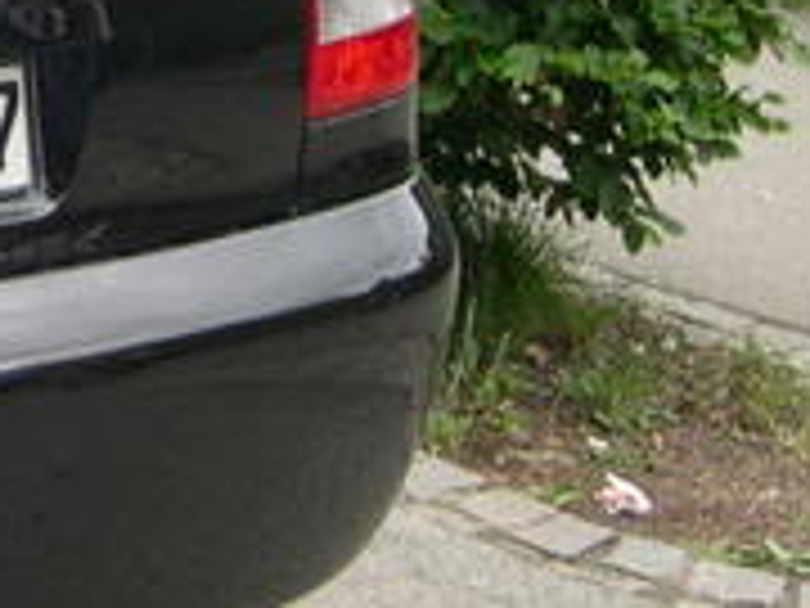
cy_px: -9
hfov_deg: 10.8
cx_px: -747
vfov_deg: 8.7
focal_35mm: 169
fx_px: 3955
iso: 100
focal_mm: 8
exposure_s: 1/336
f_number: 2.8
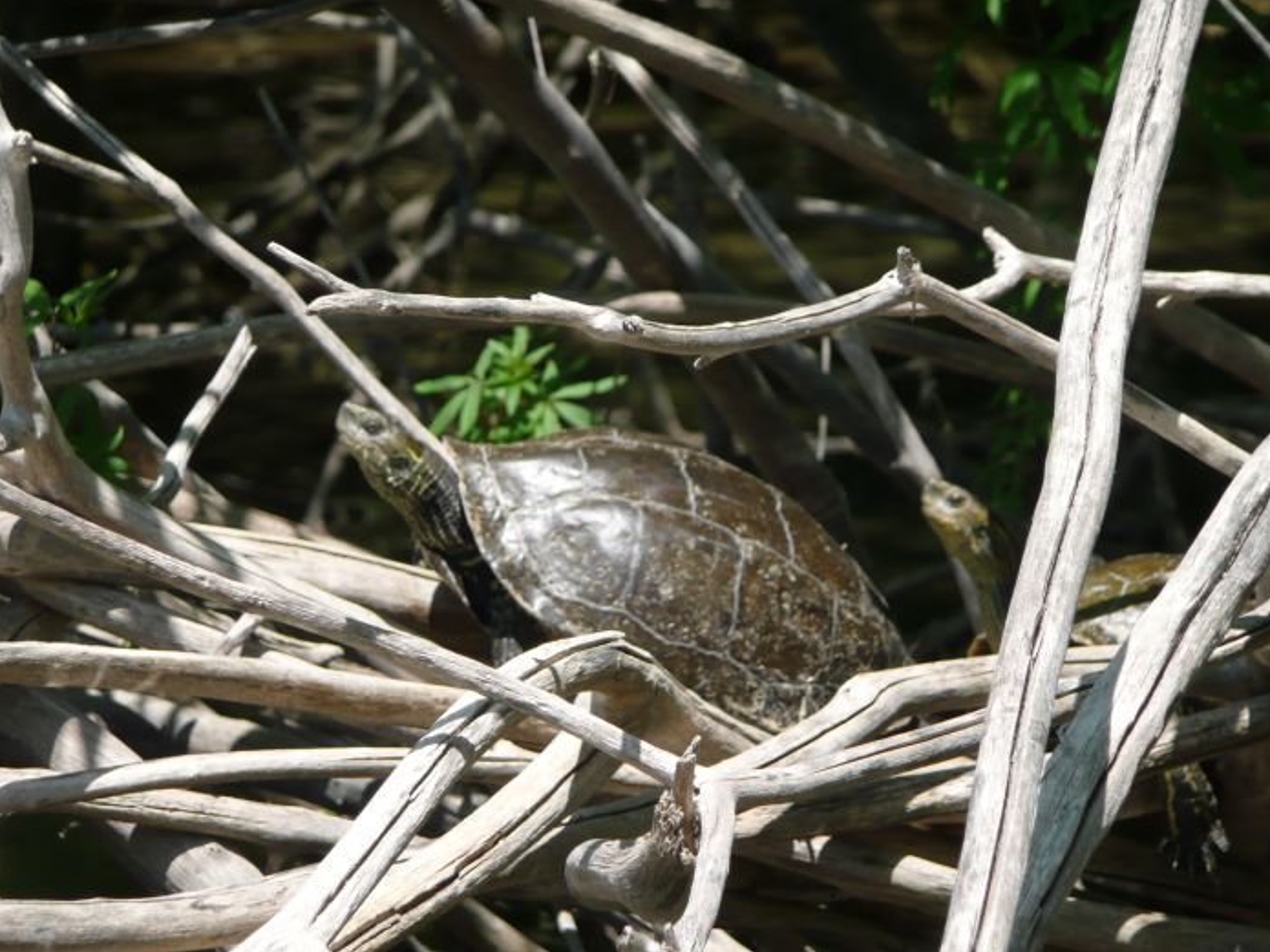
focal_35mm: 282
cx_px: 636
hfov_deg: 7.0
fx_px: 10344
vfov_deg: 5.3
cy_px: 474
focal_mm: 46
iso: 100
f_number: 4.9
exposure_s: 1/400
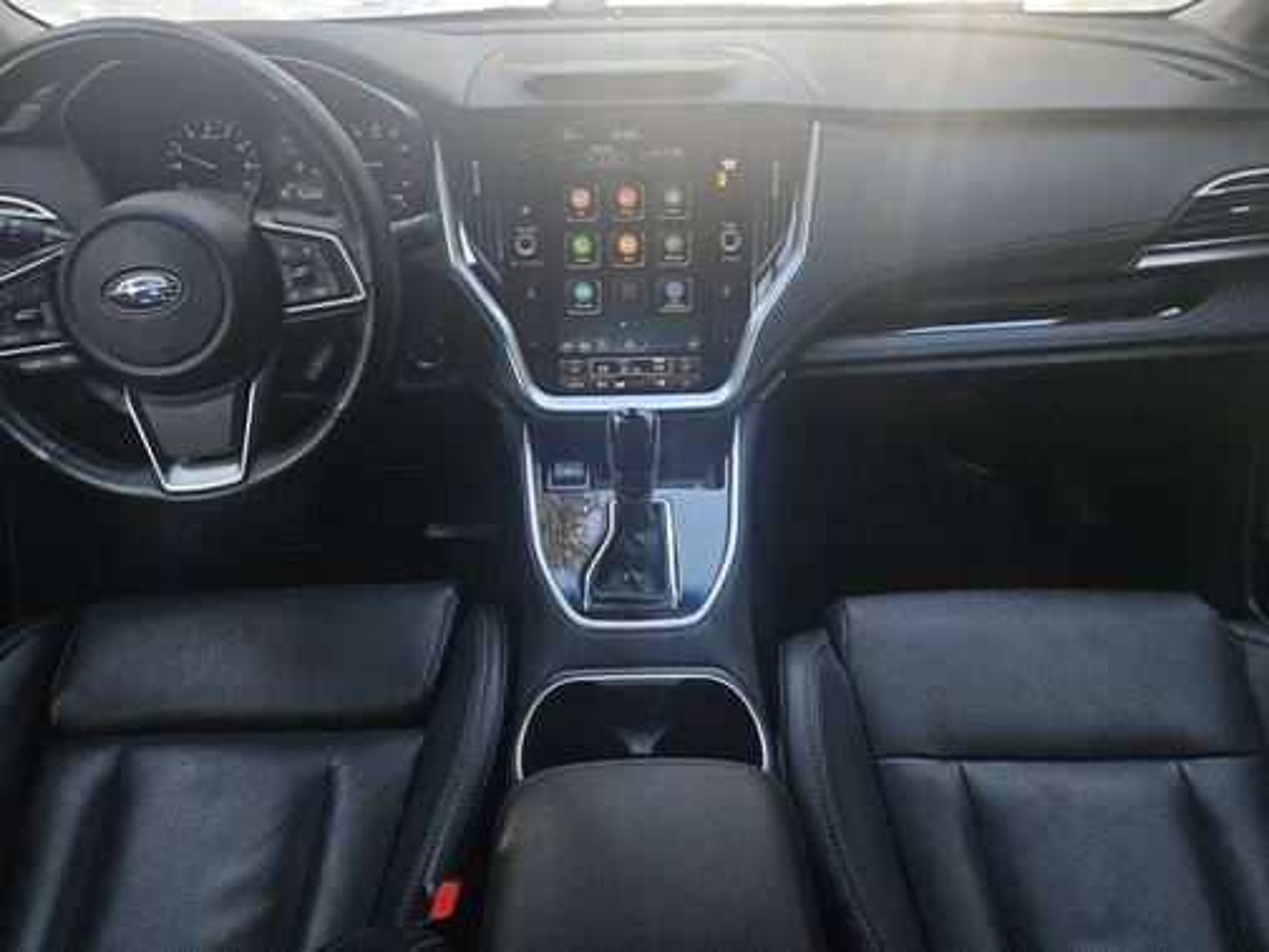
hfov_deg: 73.9
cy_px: 476
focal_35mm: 23
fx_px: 843
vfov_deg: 58.9
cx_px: 634
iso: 250
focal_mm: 5.4
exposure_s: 1/180
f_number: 1.8
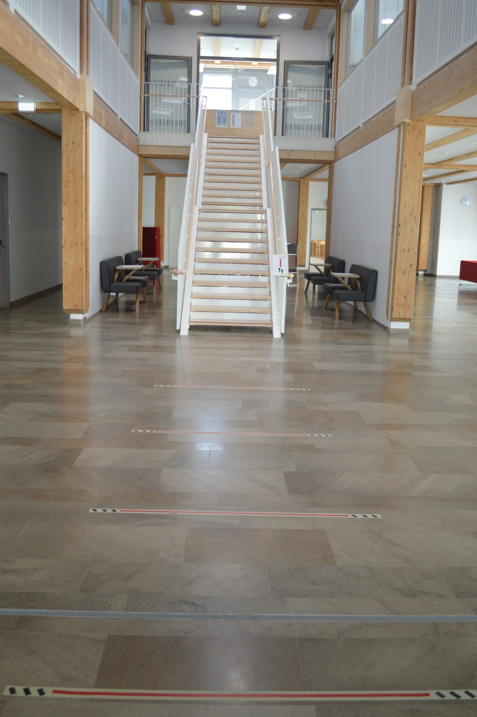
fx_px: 697
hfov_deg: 37.8
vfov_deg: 54.5
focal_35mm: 35
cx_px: 241
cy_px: 373
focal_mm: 20
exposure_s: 1/60
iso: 400
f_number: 3.8
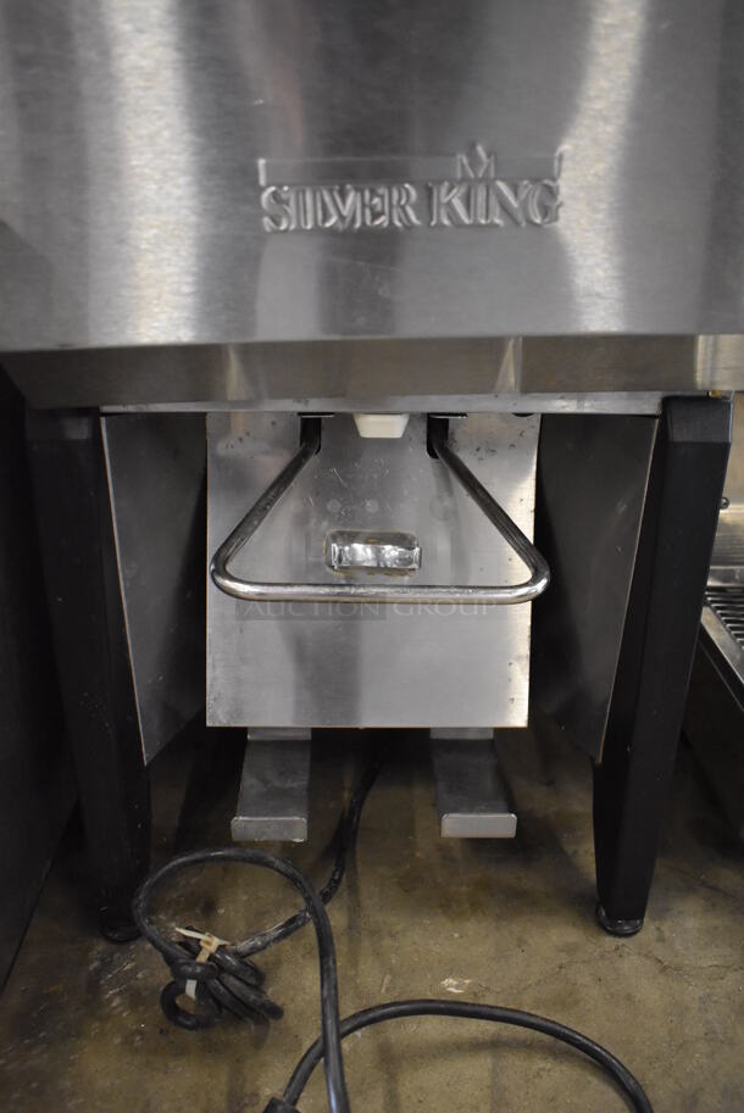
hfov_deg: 48.0
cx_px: 372
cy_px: 556
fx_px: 836
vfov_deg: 67.3
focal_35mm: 27
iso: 3600
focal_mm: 18
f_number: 3.5
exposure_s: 1/125
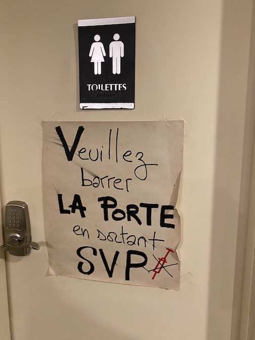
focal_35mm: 26
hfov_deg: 53.1
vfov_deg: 67.3
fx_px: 255
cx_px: 128
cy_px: 170
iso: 400
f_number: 1.8
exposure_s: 1/60
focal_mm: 4.25
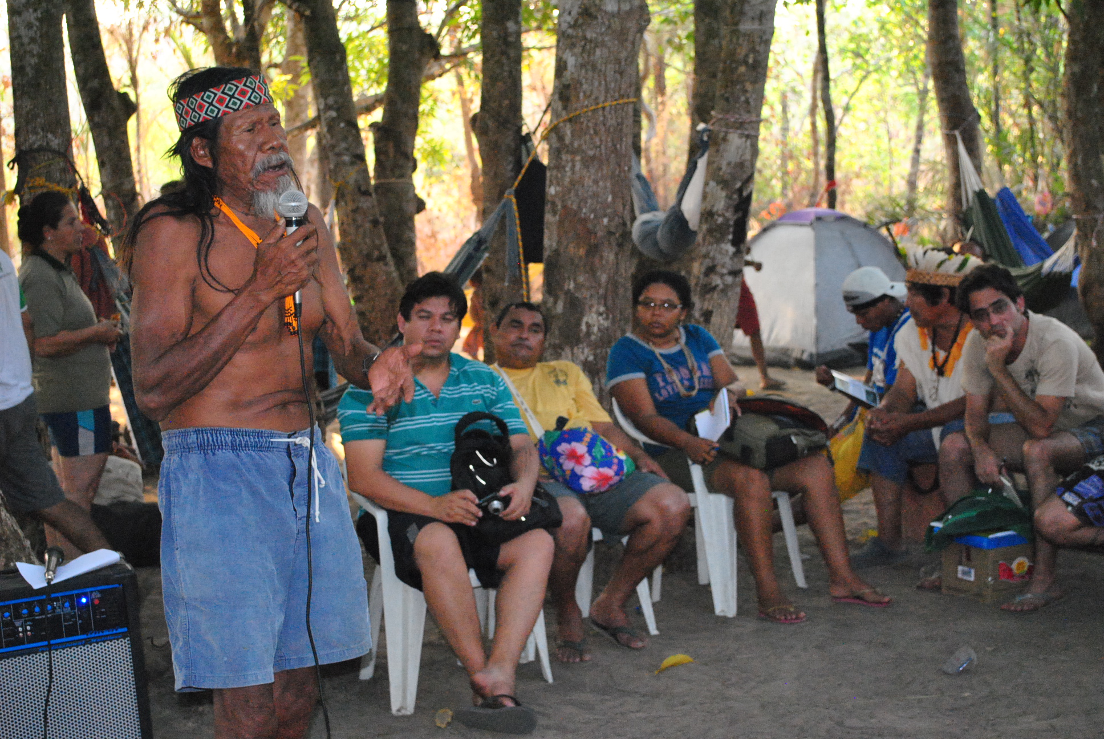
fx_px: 1842
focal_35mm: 60
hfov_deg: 33.4
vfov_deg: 22.7
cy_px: 370
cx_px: 552
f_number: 5.3
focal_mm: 40
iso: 1600
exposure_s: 1/200
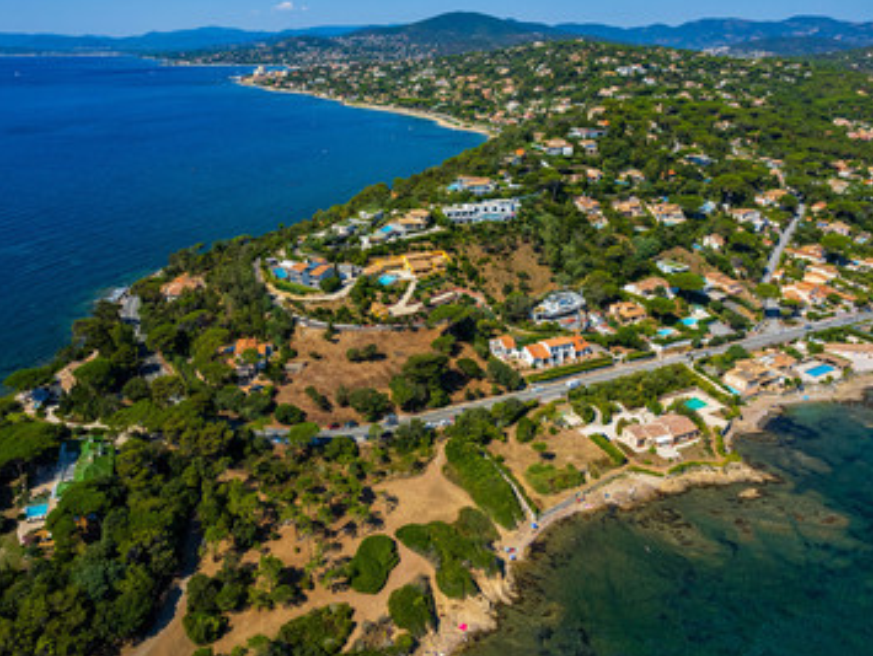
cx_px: 374
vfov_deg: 54.9
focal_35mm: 25
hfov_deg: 69.0
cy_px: 314
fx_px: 631
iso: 100
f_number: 2.8
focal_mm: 8.4
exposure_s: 1/3200
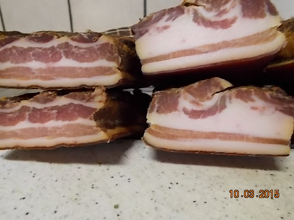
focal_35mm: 30
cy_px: 110
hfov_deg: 60.0
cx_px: 147
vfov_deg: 46.8
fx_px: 255
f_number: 3.4
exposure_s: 1/8
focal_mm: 5.3
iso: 200
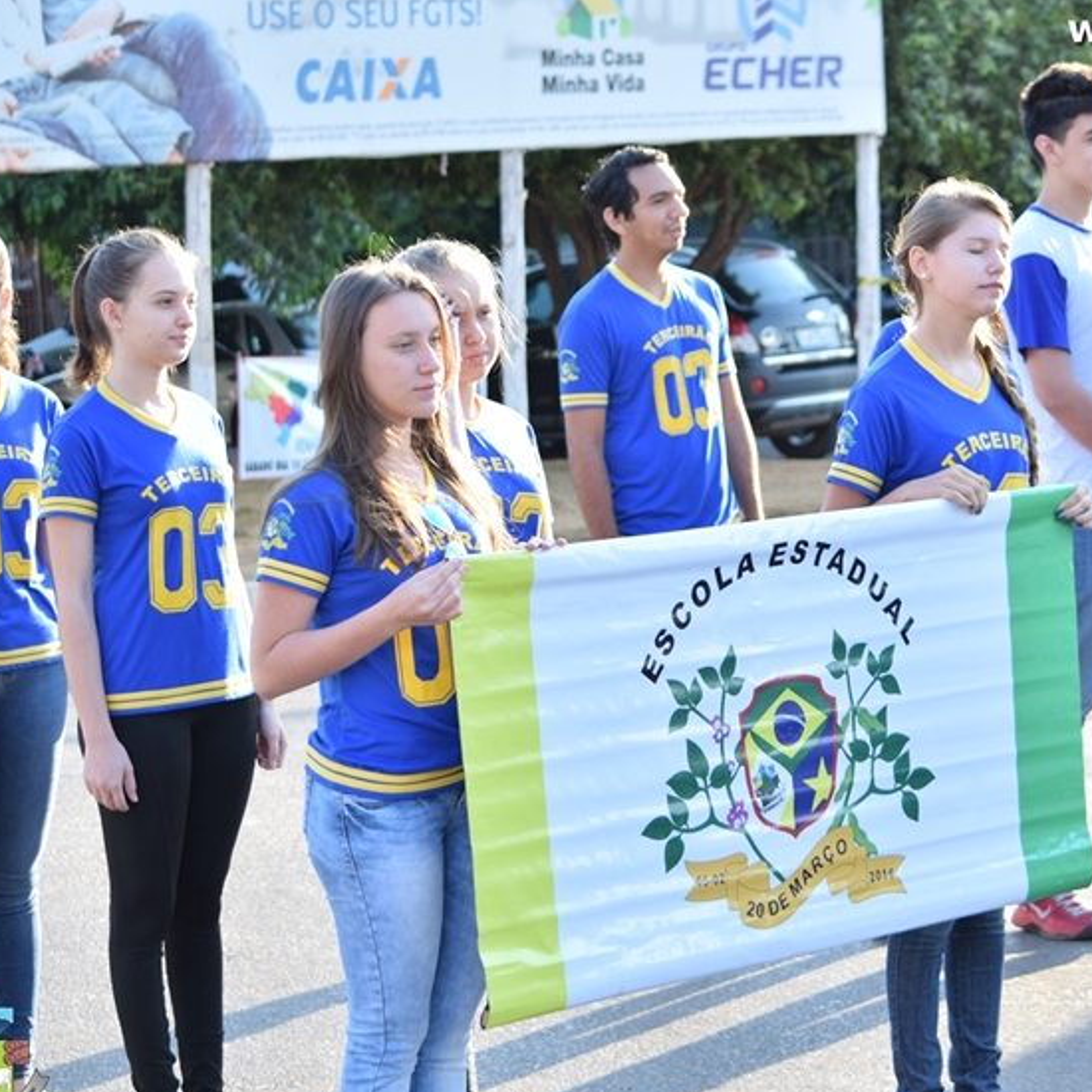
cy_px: 590
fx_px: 4094
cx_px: 737
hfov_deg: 15.2
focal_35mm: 115
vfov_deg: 15.2
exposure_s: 1/200
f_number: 4.5
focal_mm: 55
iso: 200
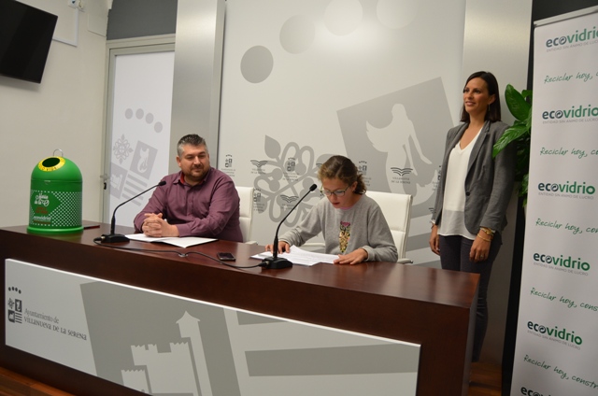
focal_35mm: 27
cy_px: 198
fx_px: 448
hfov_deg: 67.5
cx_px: 299
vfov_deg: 47.7
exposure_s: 1/60
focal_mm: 18
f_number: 4
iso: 450
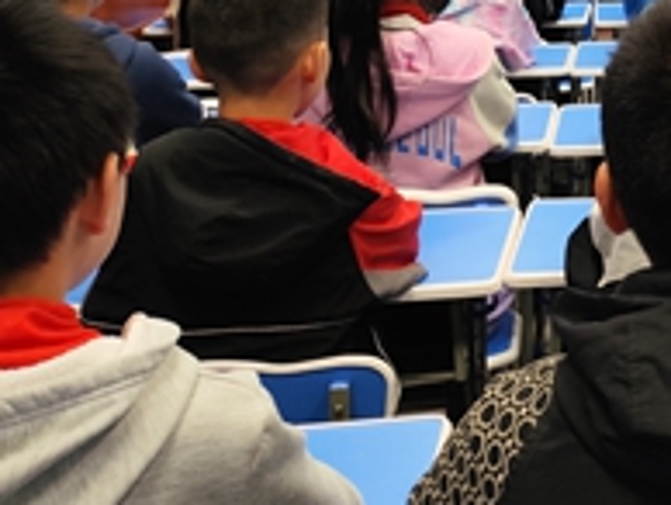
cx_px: 986
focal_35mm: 79
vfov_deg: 17.6
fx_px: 1533
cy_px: -144
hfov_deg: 21.1
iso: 91
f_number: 1.8
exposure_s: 1/50
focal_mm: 4.68
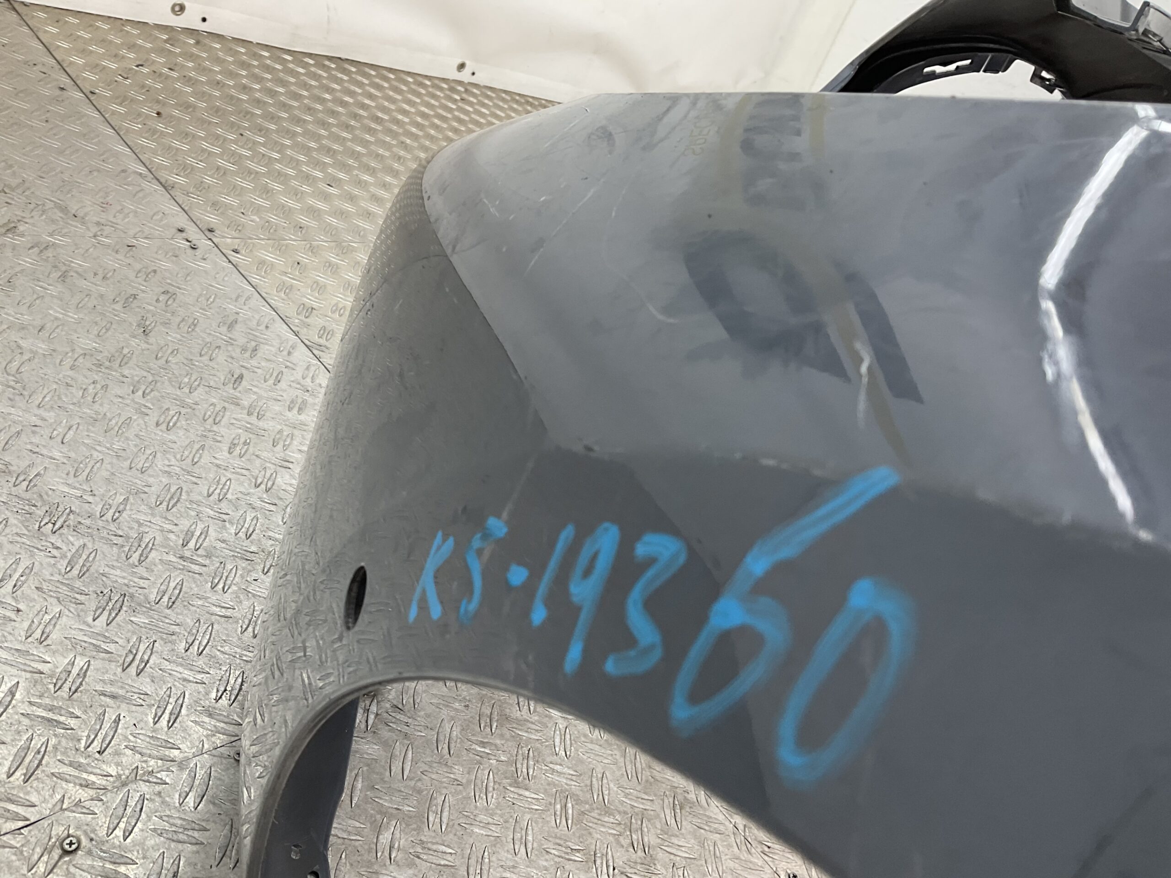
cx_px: 586
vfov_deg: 48.2
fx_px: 981
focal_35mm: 29
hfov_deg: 61.7
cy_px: 439
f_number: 1.8
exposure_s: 1/100
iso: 32
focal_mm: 3
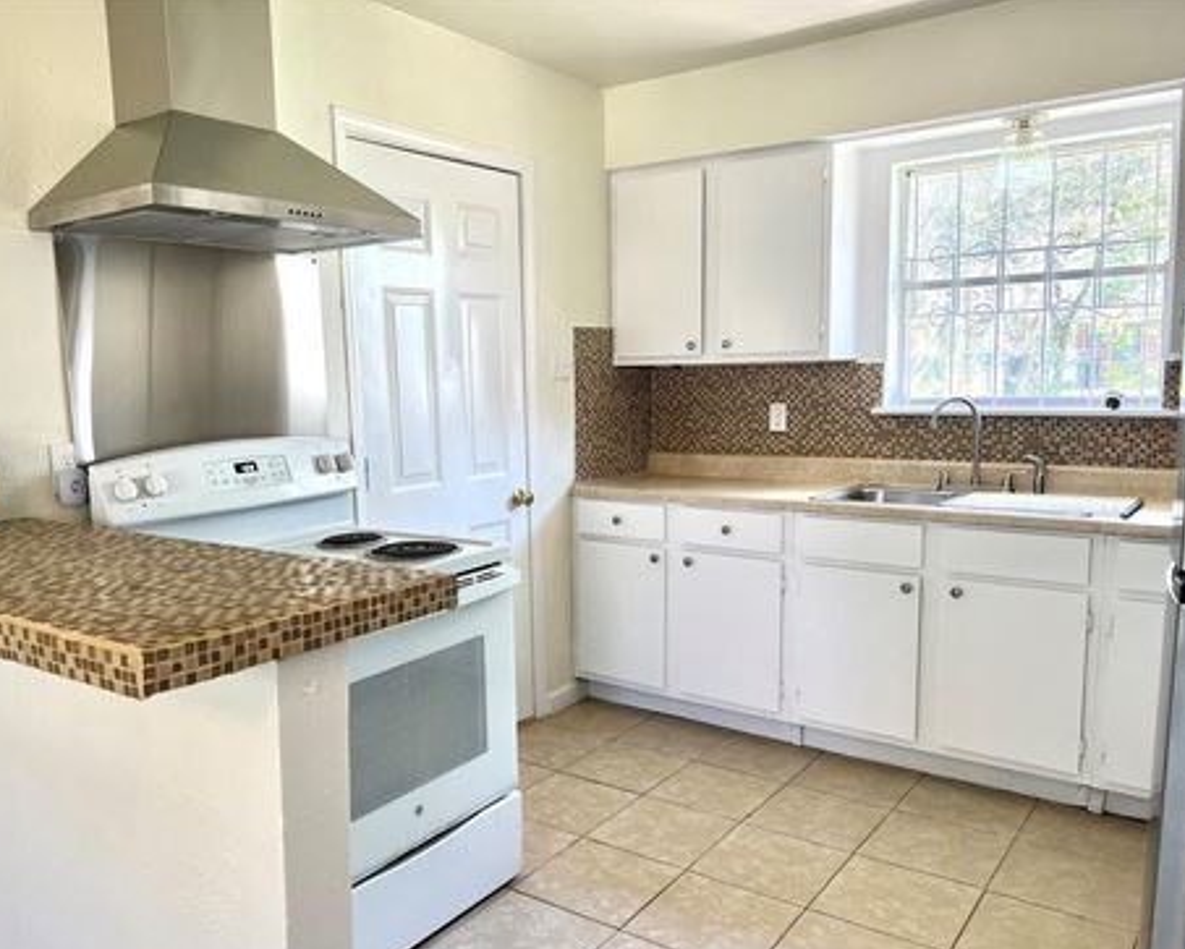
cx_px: 539
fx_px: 983
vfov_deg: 51.6
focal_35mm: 28
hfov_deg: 62.1
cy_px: 485
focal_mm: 5.7
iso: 64
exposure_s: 1/120
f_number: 1.5
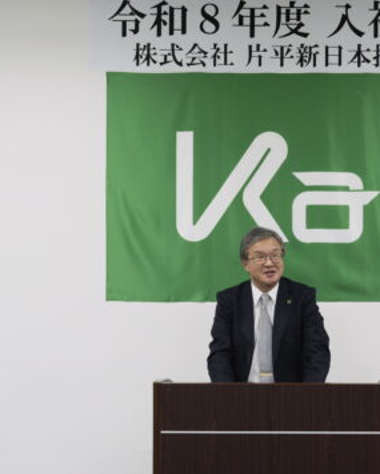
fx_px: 885
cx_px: 273
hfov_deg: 24.0
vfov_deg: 30.0
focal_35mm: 63
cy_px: 236
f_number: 4.5
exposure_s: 1/80
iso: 800
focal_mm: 23
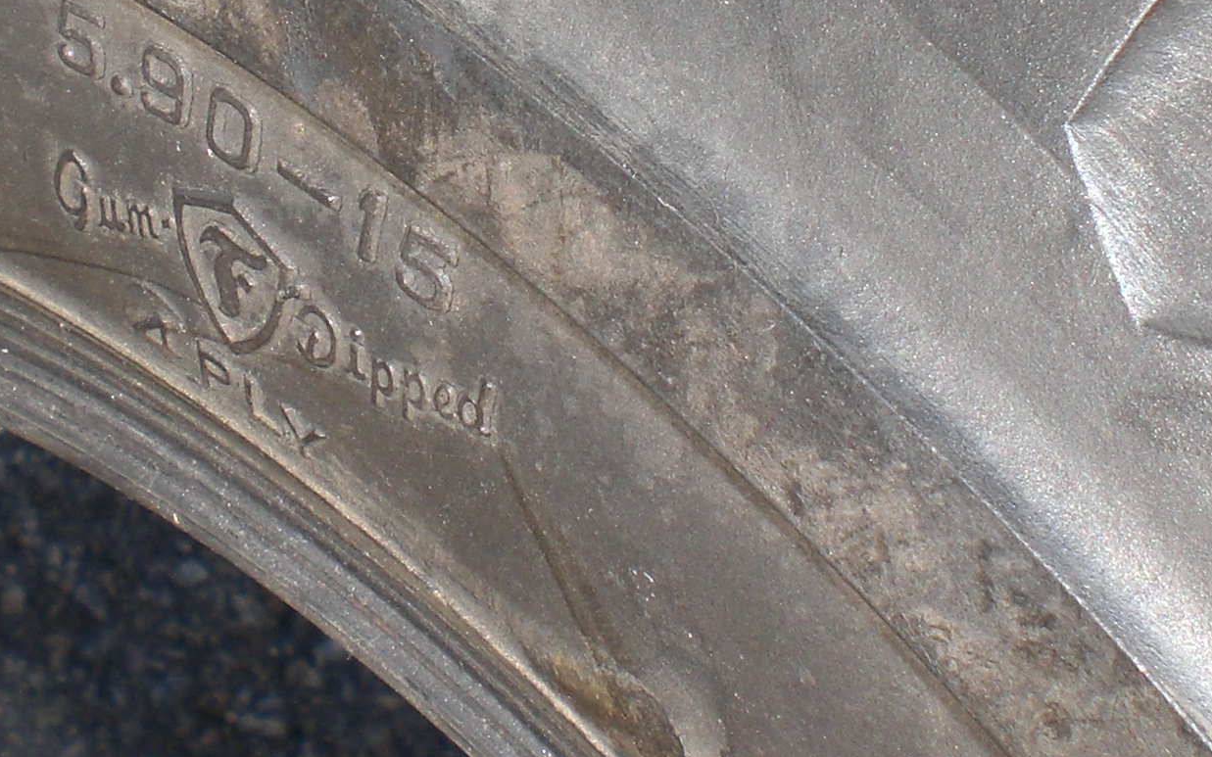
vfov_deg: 12.9
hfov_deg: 20.7
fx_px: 3303
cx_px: 372
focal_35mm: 100
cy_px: 24
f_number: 4.4
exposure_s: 1/250
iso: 50
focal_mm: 6.3
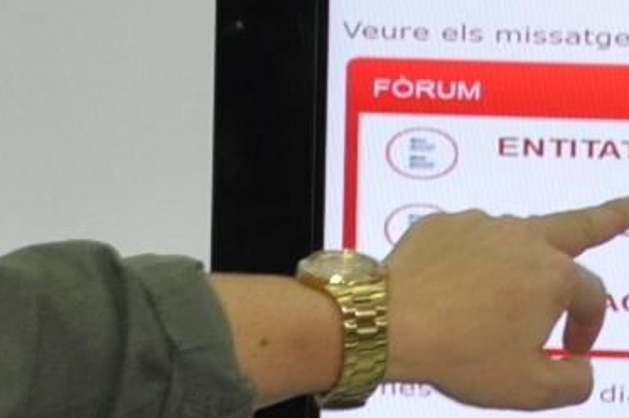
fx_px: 12045
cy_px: 416
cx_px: 627
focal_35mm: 690
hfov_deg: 3.0
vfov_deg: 2.0
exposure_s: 1/80
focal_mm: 80
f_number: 5.3
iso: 800
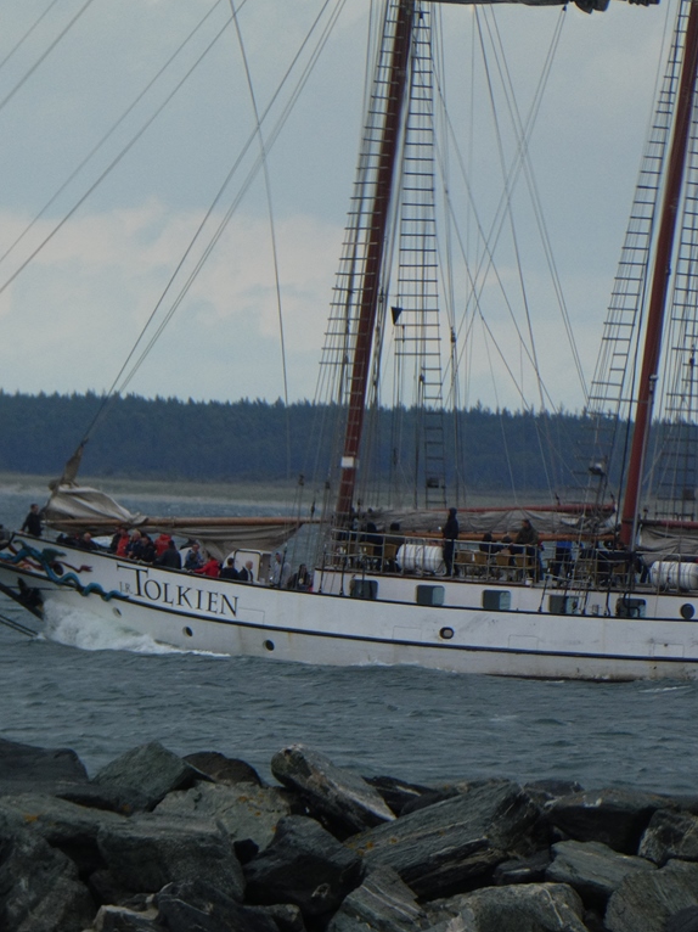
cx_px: 516
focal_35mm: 963
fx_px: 25905
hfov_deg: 1.5
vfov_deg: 2.1
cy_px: 466
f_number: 6.4
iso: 80
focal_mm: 129
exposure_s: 1/200
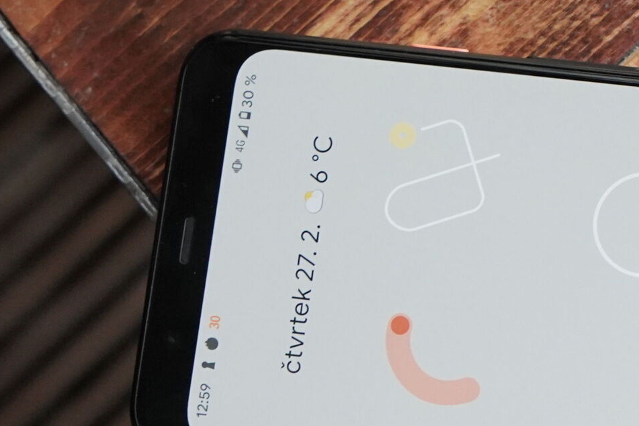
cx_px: 628
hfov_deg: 19.0
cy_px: 286
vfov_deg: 13.0
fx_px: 1864
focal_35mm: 105
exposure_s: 1/250
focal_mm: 52
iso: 4000
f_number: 6.3
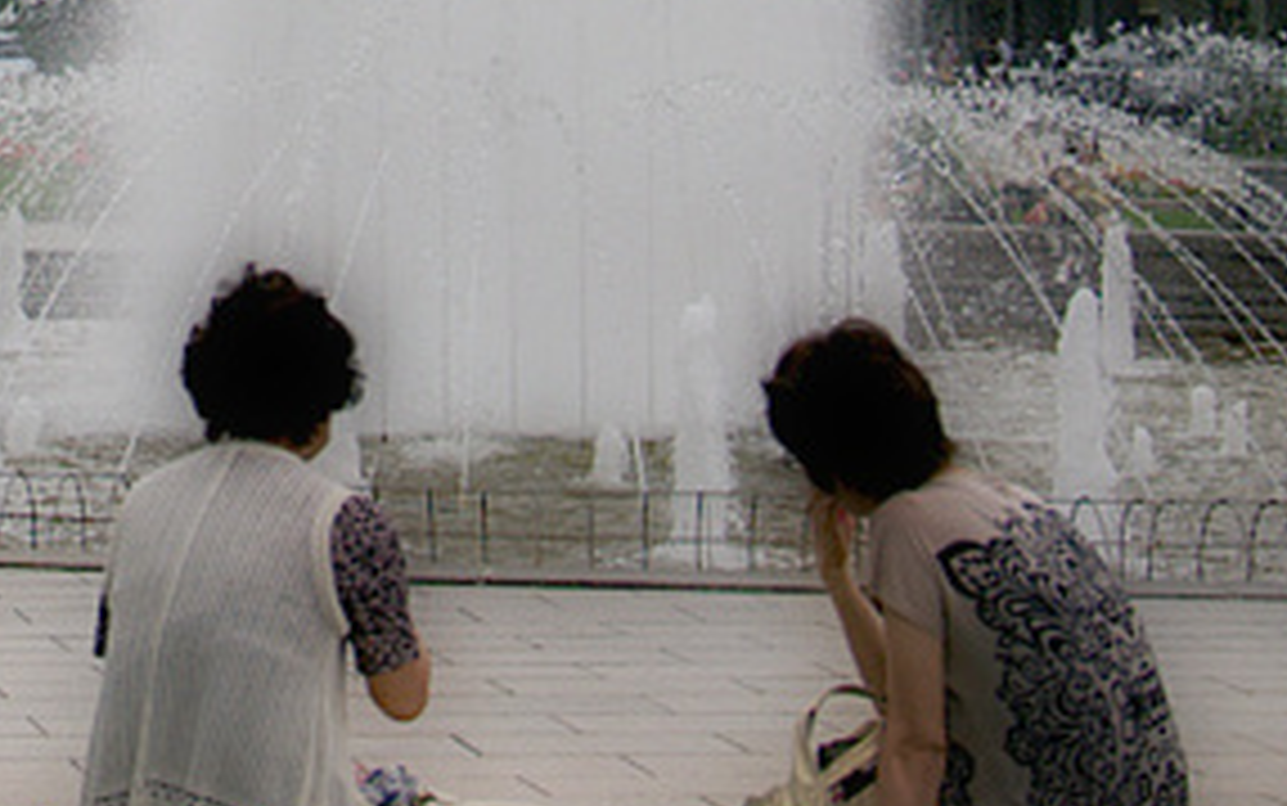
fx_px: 5369
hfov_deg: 13.4
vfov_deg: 8.3
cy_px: -594
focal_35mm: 153
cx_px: -86
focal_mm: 28
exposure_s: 1/750
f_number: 4.8
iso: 100
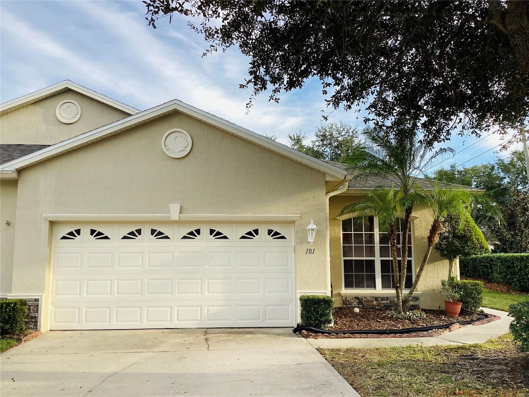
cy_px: 198
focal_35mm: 31
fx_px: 474
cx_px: 264
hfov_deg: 58.4
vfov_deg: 45.4
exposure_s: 1/392
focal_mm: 3.3
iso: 25
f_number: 2.4
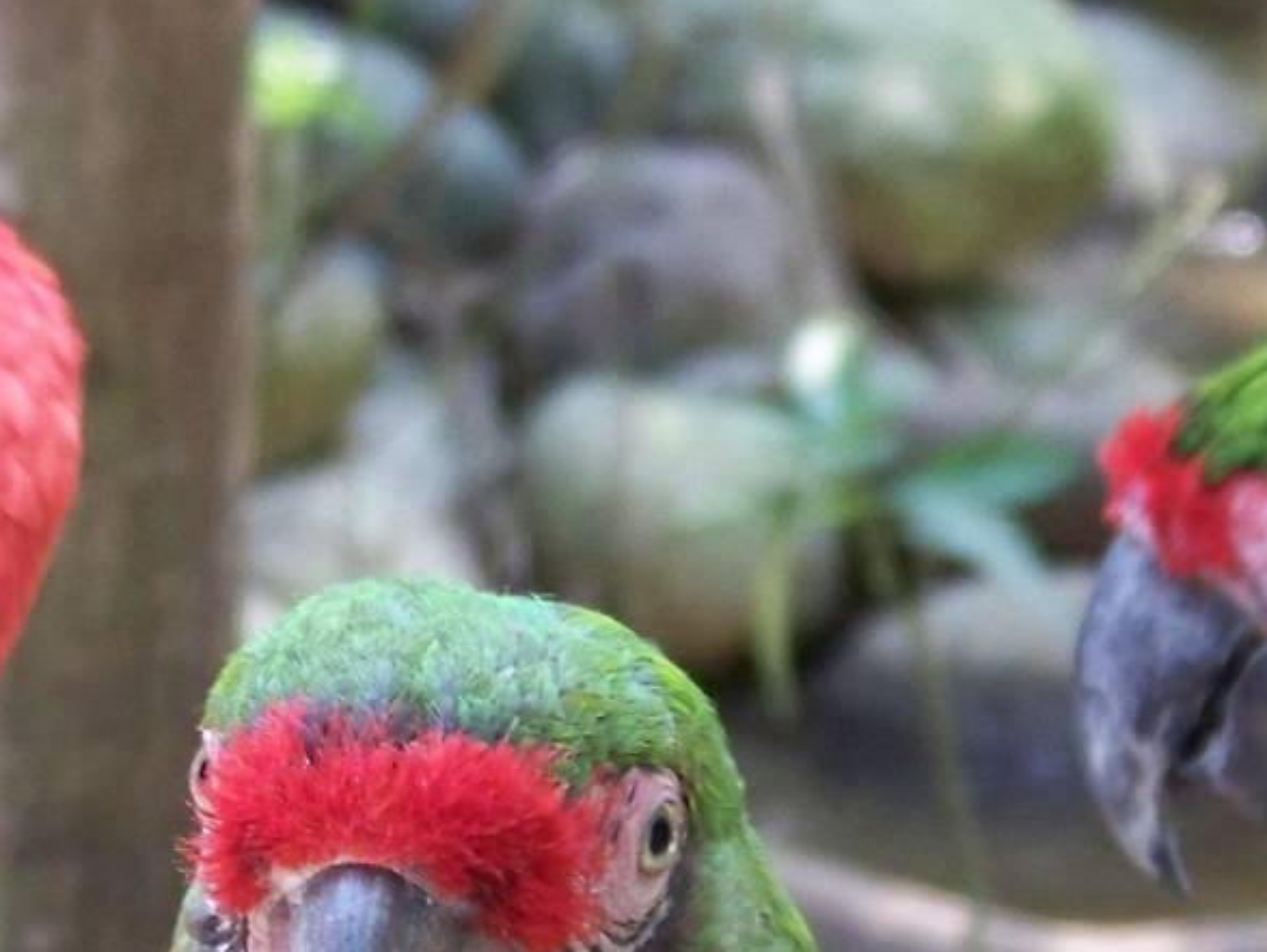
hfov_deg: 6.3
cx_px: 583
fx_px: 11573
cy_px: 838
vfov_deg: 4.7
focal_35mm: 316
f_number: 3.2
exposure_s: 1/40
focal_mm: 19.3
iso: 250
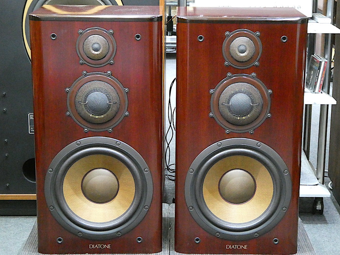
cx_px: 167
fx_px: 746
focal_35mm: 76
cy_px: 131
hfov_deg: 25.7
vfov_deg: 19.4
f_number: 4.6
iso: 1600
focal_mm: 13.2
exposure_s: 1/15
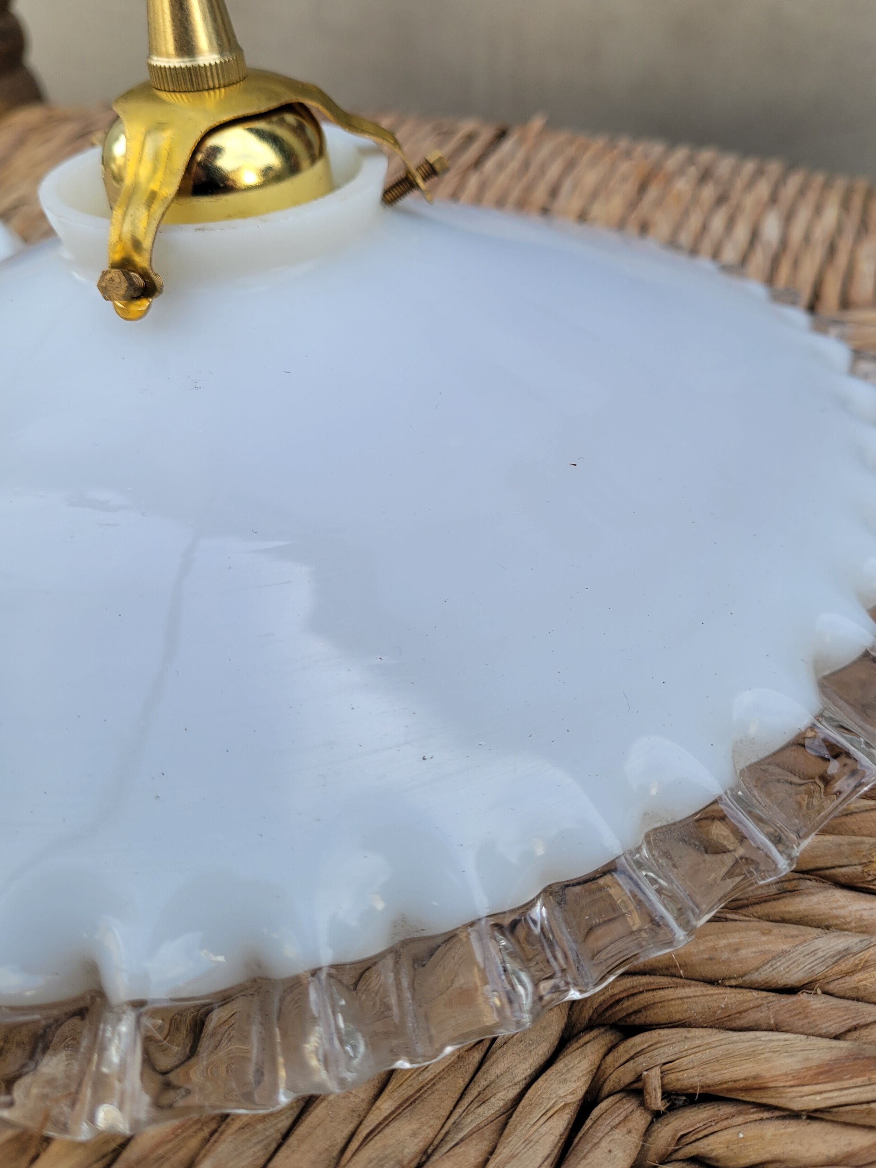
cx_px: 479
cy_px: 517
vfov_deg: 58.2
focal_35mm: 31
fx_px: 1046
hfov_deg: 45.4
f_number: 1.8
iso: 40
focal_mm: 5.4
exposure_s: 1/421
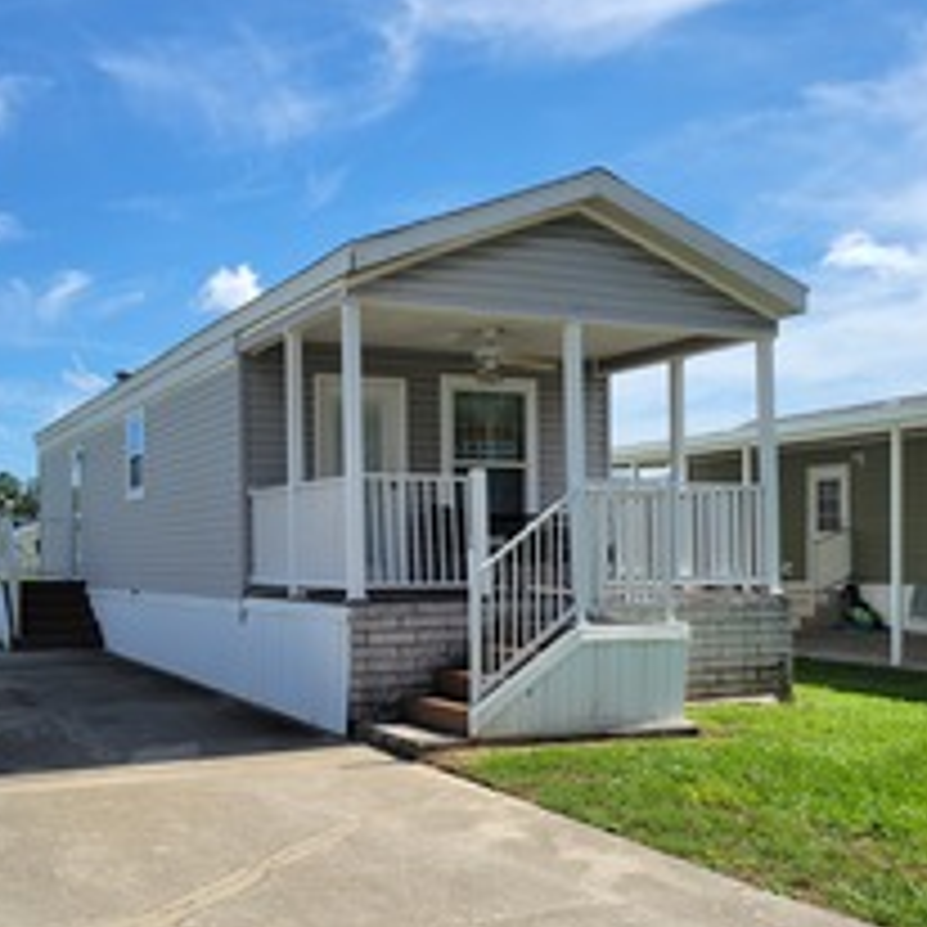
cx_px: 320
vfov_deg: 42.7
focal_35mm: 39
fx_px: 1182
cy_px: 529
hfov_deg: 42.3
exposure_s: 1/2897
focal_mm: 5.4
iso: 40
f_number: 1.8
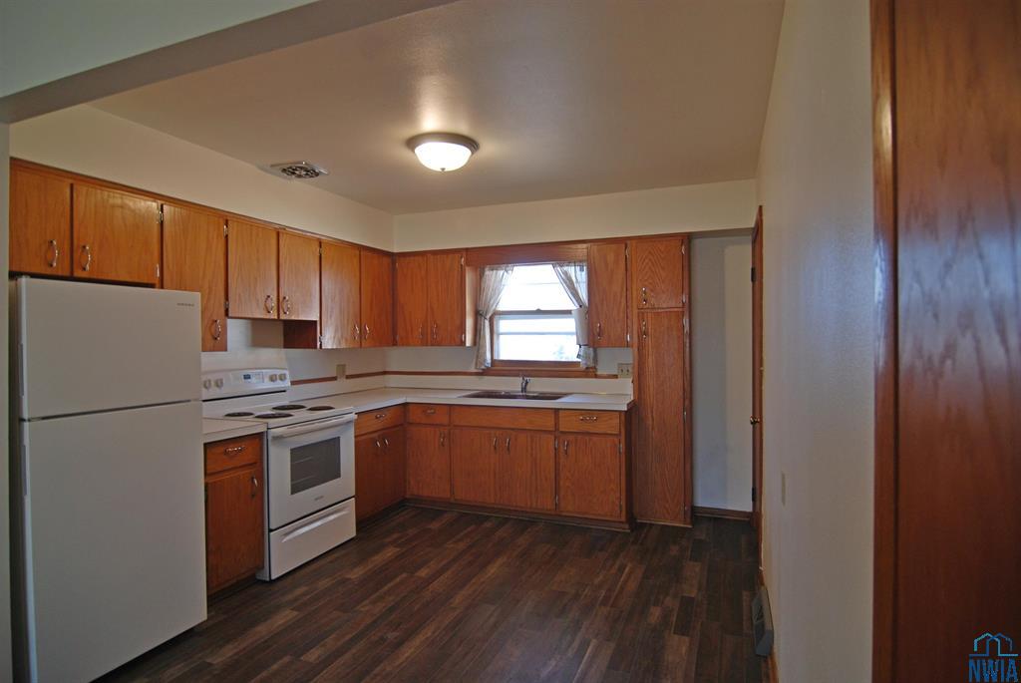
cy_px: 342
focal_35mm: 18
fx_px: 511
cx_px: 510
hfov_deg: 89.9
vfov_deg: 67.5
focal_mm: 12
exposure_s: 1/30
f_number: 4
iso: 200
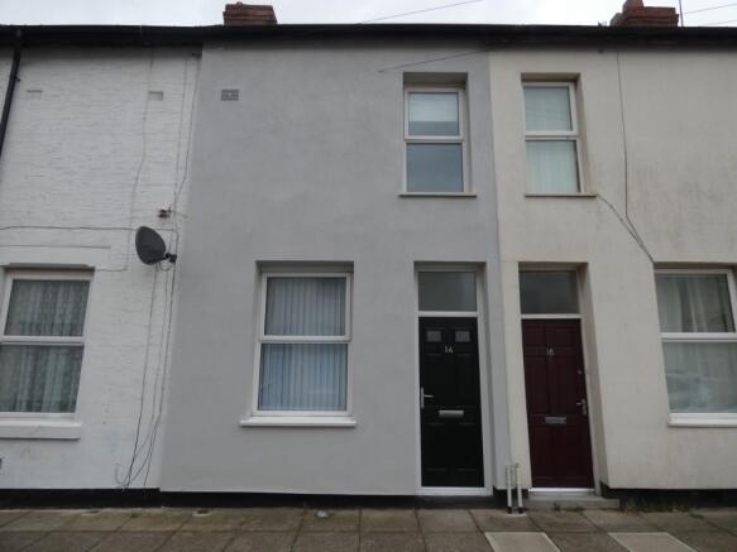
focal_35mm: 20
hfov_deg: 81.8
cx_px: 368
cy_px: 276
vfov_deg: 66.0
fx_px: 426
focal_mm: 3.6
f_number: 2.8
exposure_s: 1/250
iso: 80
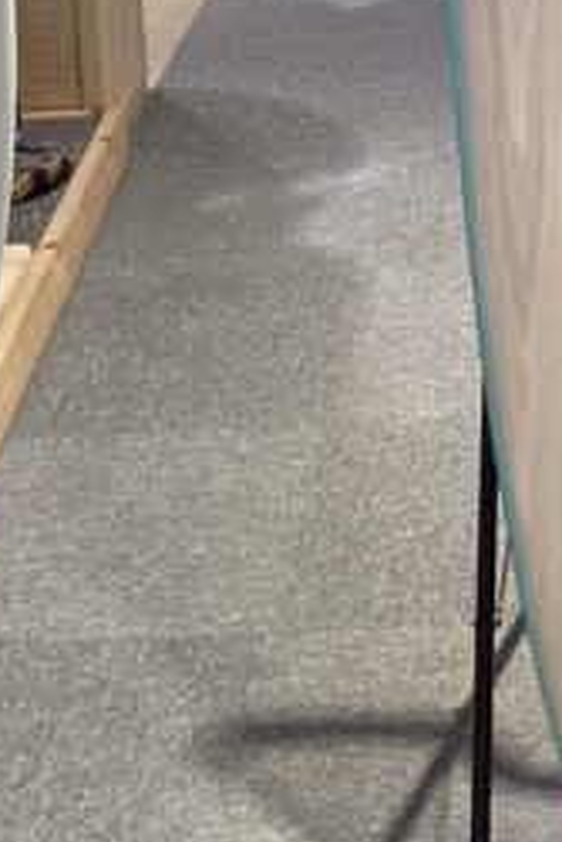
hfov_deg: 12.7
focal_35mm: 103
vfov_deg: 18.5
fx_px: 2408
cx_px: 798
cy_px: -236
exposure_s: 1/50
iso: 100
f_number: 2.4
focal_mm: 3.3
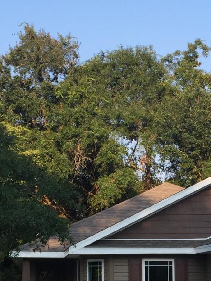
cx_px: 161
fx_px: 756
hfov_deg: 15.8
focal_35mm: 93
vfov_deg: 20.6
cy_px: 258
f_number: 2.2
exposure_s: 1/807
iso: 32
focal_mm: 4.15
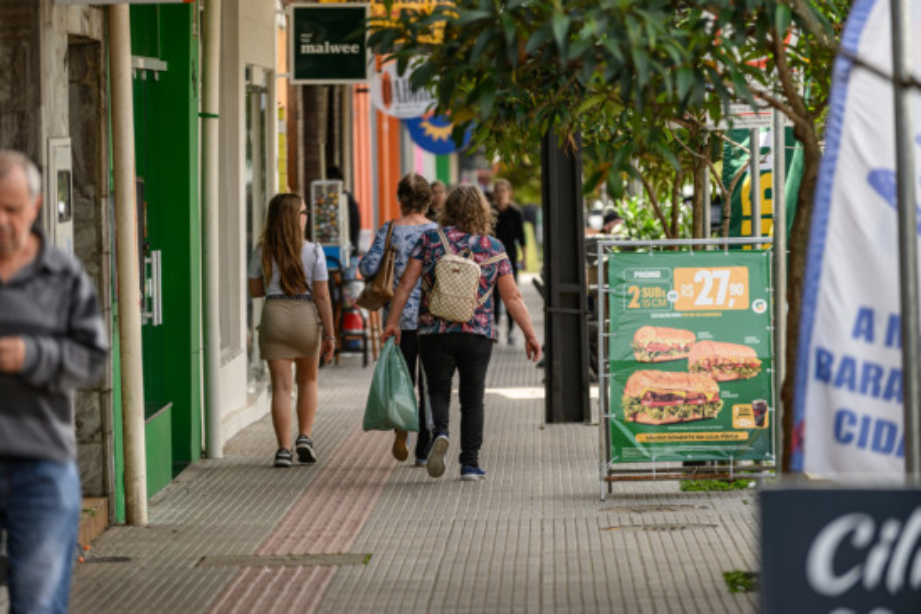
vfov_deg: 6.9
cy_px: 307
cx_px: 460
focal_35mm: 200
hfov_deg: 10.3
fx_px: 5115
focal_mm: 200
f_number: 3.5
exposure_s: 1/1000
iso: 400
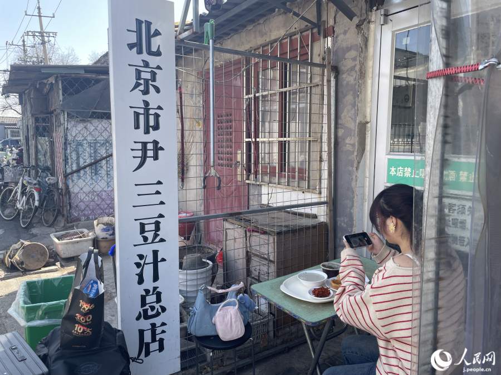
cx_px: 250
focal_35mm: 26
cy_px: 188
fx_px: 376
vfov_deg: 53.1
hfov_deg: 67.3
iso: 32
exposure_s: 1/496
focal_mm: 4.2
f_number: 1.6
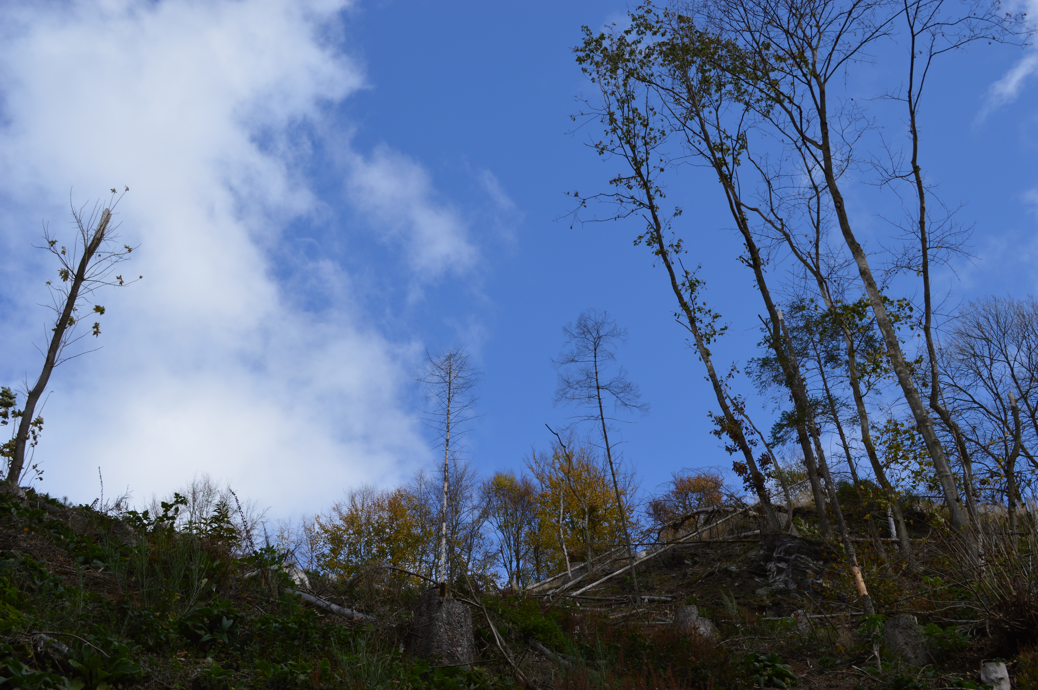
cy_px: 345
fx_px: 1210
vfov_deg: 31.8
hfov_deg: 46.4
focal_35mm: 42
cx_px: 519
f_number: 7.1
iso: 100
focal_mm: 28
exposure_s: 1/200
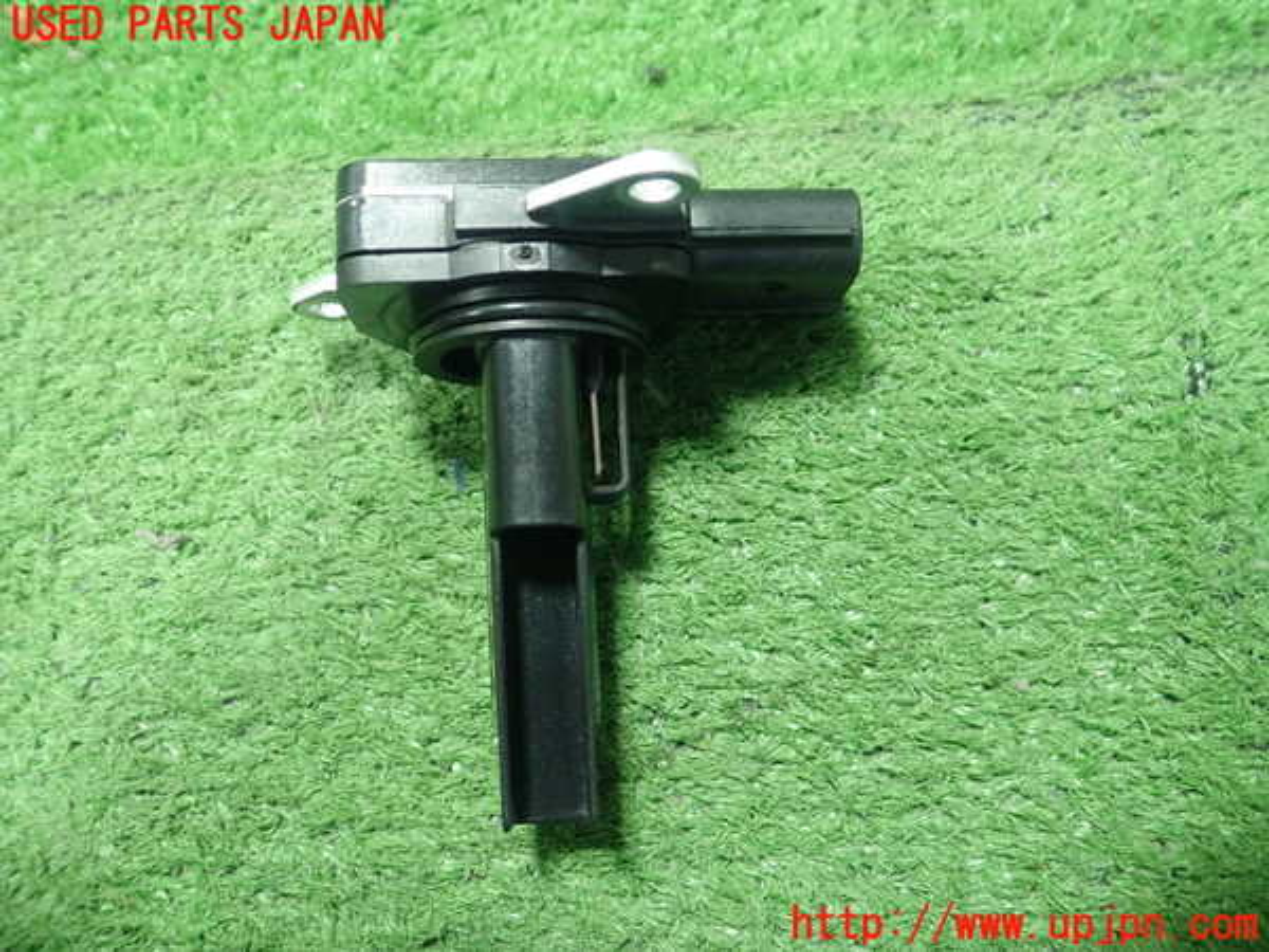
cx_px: 634
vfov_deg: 46.8
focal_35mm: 30
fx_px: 1100
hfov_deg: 60.0
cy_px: 476
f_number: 2.3
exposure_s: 1/125
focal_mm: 5.5
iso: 800
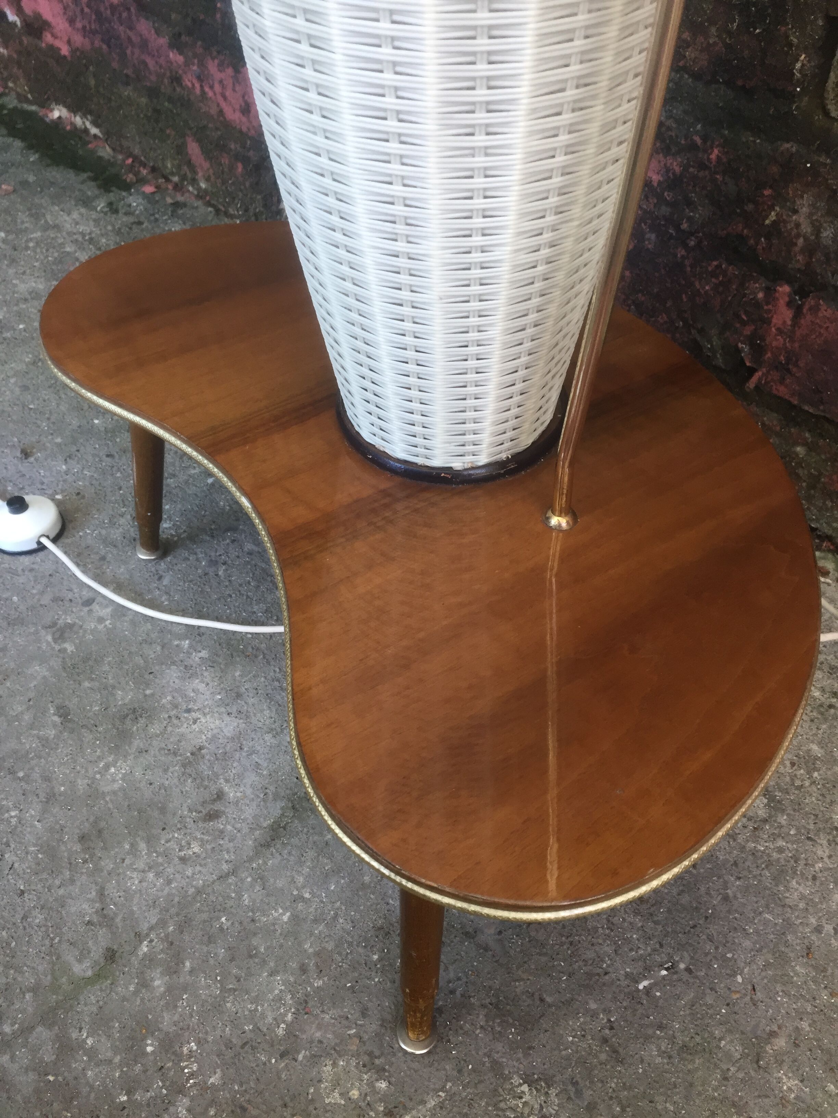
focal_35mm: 29
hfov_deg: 48.2
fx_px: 936
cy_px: 559
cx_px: 419
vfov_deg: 61.7
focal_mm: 4.15
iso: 40
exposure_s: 1/33
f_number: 2.2
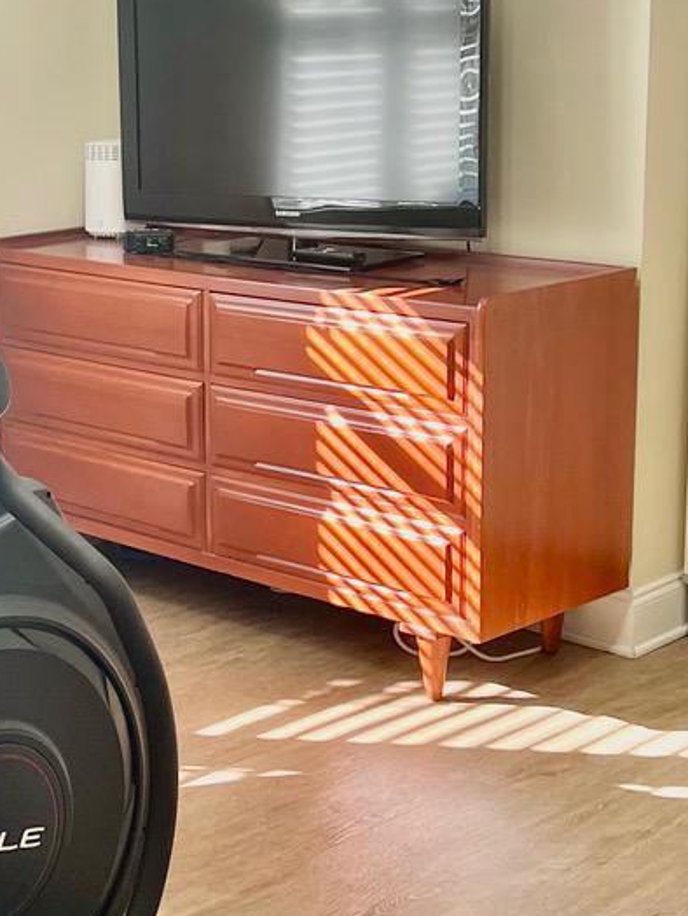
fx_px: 2013
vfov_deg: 25.6
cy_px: 380
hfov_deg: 19.1
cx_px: 103
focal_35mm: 76
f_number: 1.5
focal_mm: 5.7
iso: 100
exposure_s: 1/120
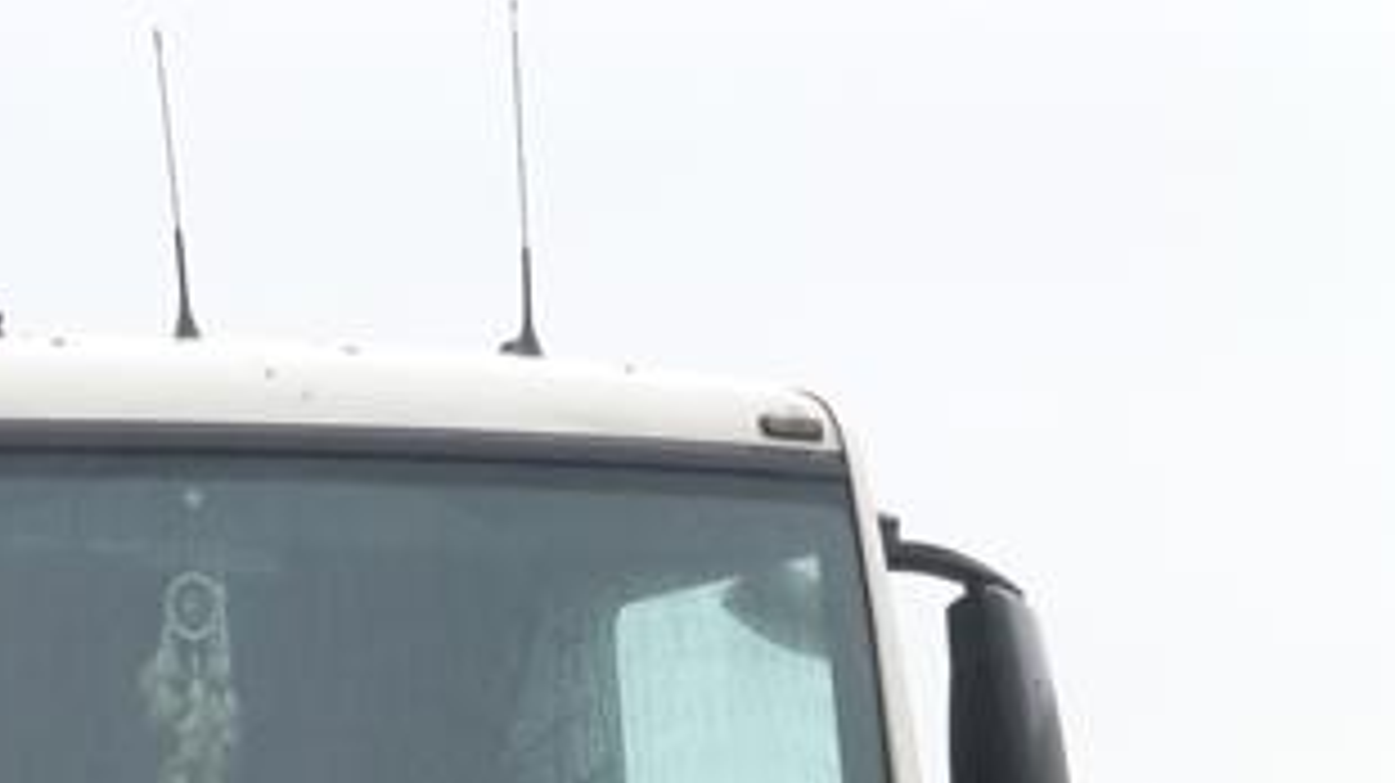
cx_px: -346
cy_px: 1346
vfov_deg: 4.7
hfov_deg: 8.4
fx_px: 9354
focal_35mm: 253
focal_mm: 16.1
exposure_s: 1/125
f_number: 5.2
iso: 160
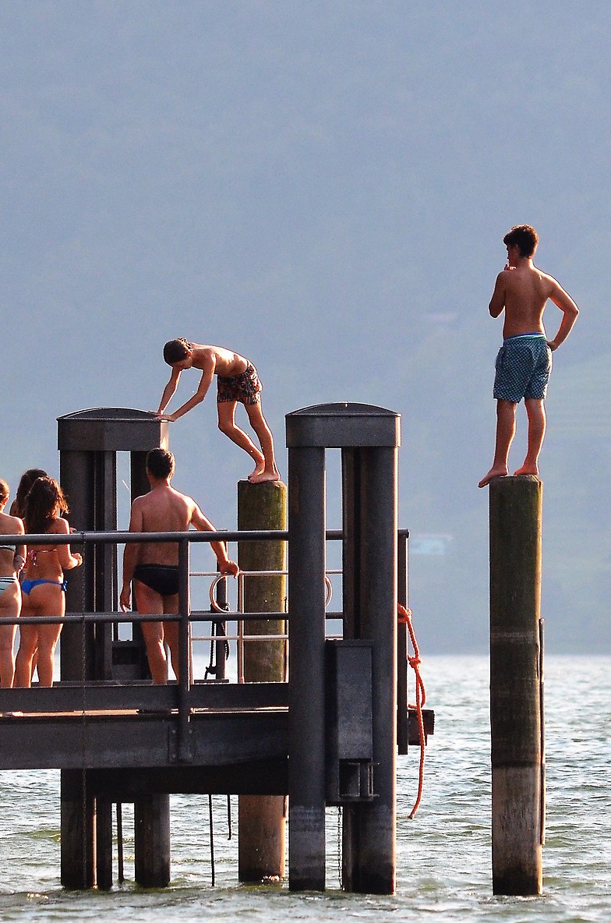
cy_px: 323
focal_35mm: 730
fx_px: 18671
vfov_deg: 2.8
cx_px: 346
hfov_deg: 1.9
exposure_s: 1/2000
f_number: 5.6
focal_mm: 240
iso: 800
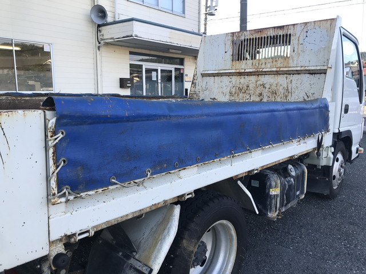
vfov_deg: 49.7
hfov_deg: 63.4
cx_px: 183
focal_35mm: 28
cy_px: 137
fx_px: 296
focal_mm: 3.99
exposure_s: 1/367
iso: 20
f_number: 1.8
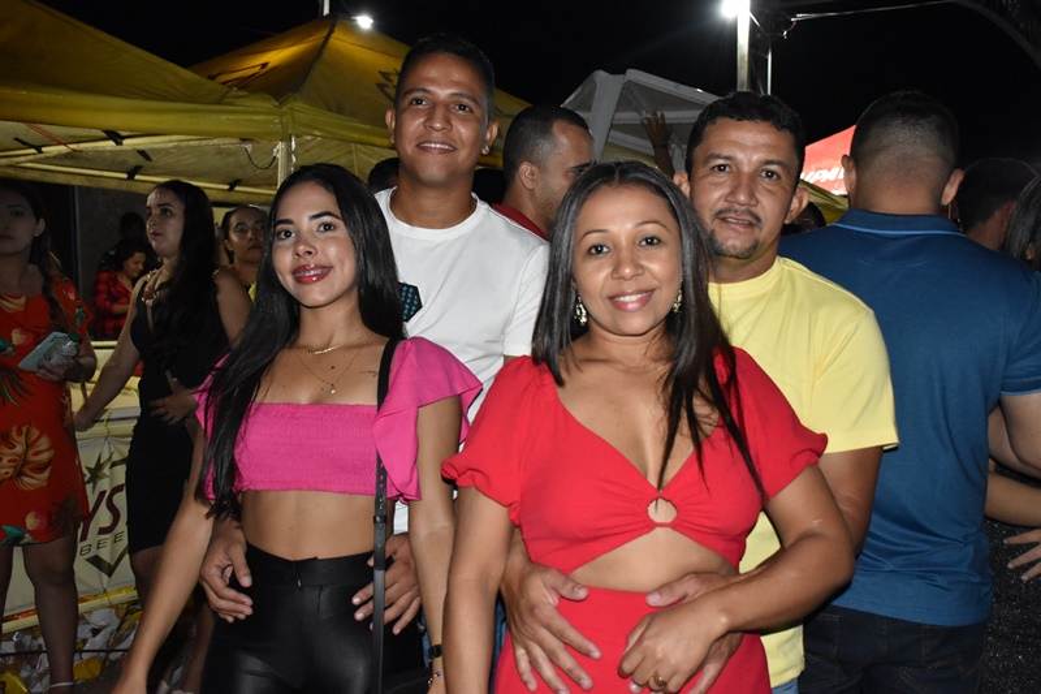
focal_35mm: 34
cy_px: 347
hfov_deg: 55.1
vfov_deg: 38.3
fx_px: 997
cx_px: 520
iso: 3200
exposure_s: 1/100
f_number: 3.8
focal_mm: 23
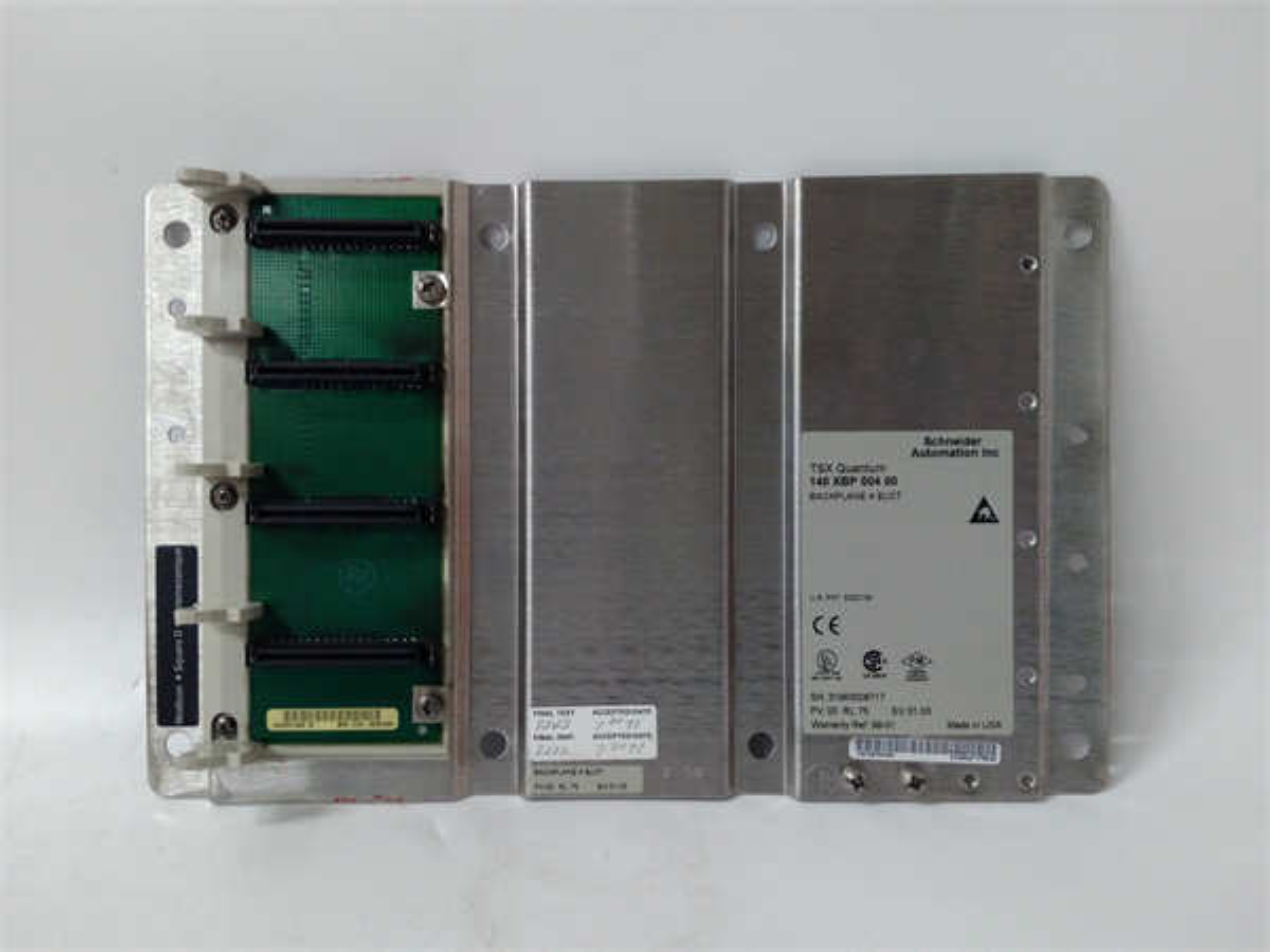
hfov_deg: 65.3
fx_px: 991
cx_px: 635
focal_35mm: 27
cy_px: 476
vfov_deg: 51.4
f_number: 2
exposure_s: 1/33
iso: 432
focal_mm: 3.79
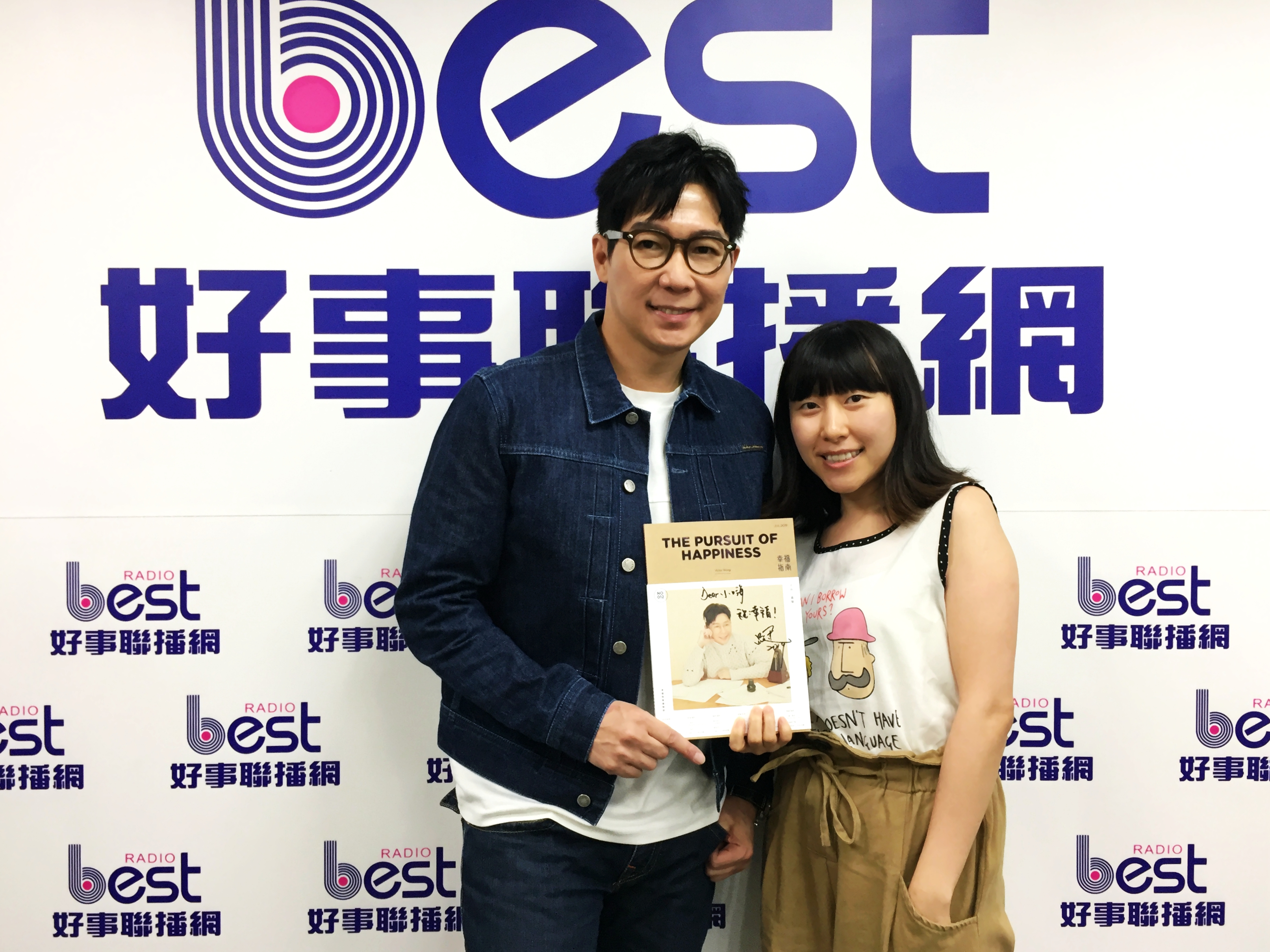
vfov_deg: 48.2
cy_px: 476
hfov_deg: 61.7
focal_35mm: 29
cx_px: 635
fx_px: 1064
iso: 64
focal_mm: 4.15
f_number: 2.2
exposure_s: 1/30
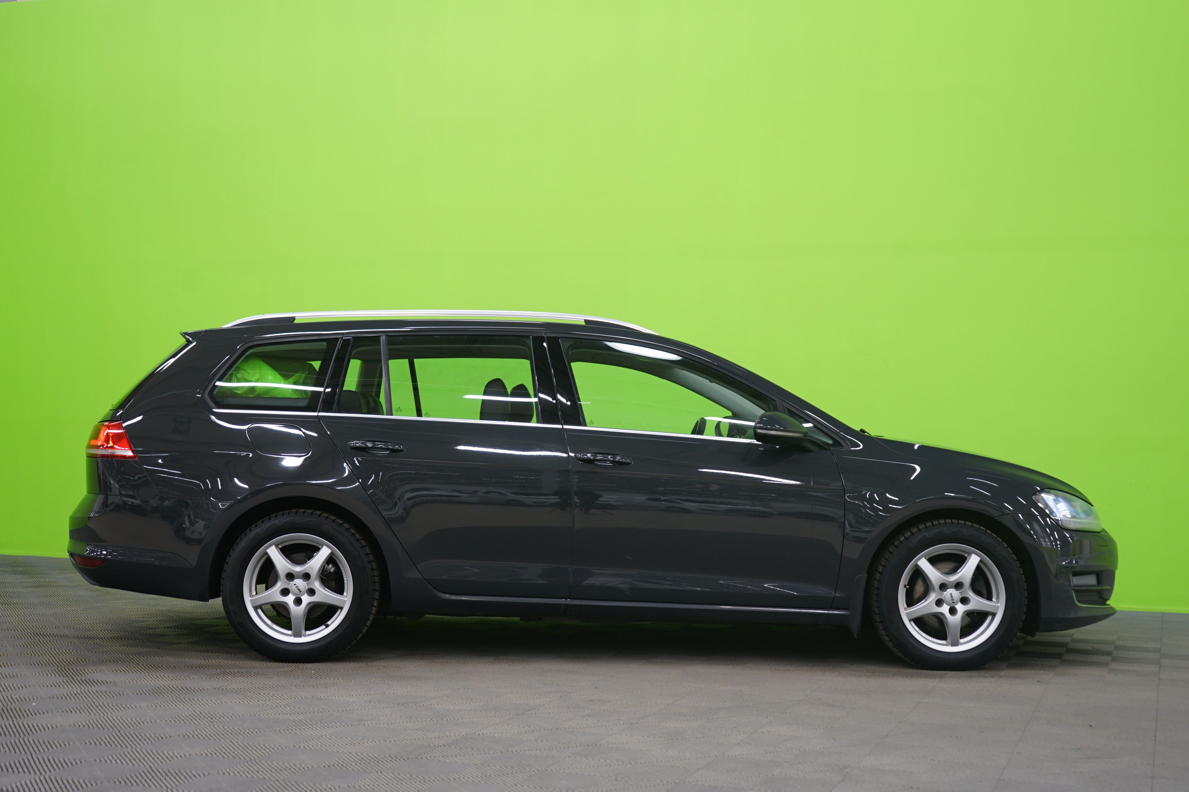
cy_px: 396
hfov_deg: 42.7
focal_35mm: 46
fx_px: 1519
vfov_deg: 29.2
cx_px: 594
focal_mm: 46
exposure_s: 1/8
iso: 400
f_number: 4.5
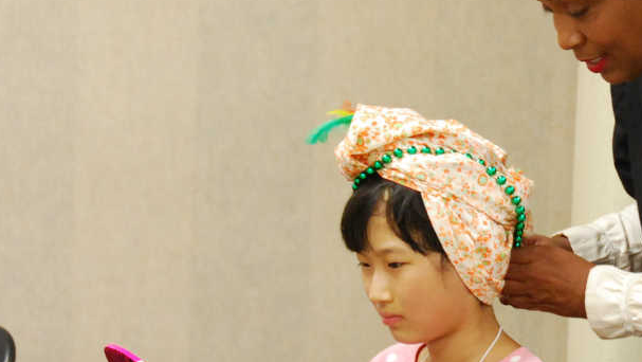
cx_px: 461
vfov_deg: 8.2
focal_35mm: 148
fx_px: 2520
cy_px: 156
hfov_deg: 14.5
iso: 1000
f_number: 4.2
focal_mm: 34
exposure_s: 1/30
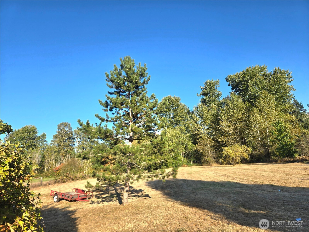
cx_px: 154
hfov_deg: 73.9
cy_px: 116
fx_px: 205
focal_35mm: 23
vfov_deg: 58.9
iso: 25
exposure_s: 1/1250
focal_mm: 5.4
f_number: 1.8
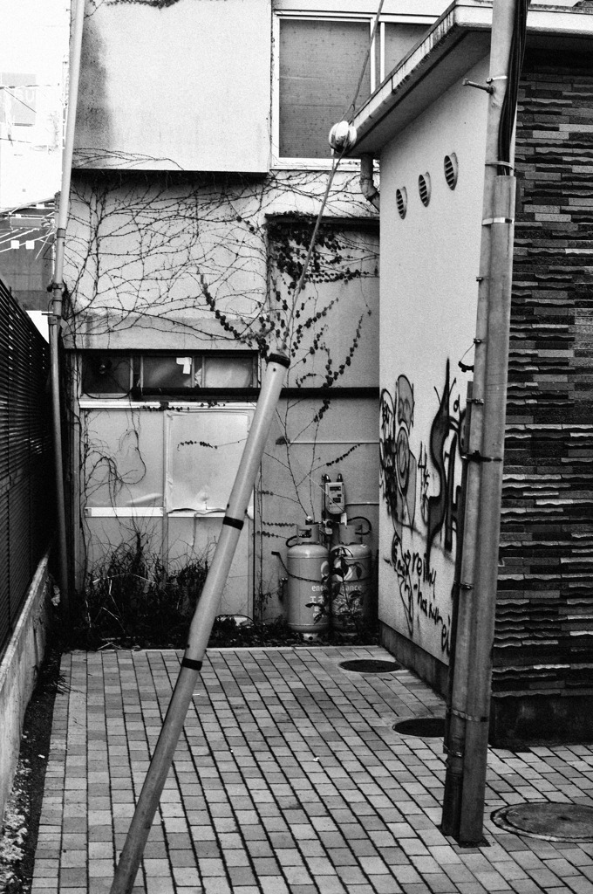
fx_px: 1301
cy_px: 447
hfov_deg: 25.7
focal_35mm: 52
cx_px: 296
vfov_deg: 37.9
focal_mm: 35
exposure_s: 1/50
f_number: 5.6
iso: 200
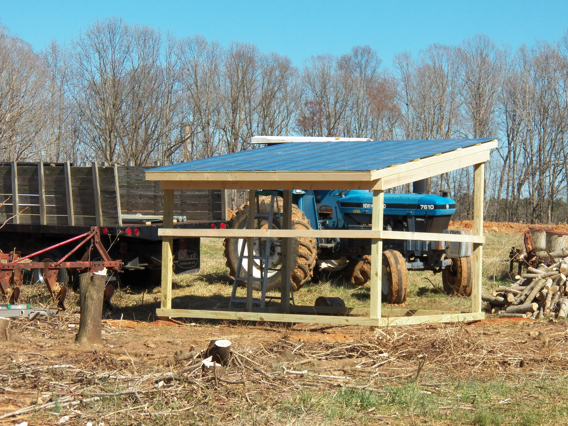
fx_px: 1657
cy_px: 213
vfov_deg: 14.6
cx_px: 284
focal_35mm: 101
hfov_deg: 19.4
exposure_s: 1/1000
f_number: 4
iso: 125
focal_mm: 17.1
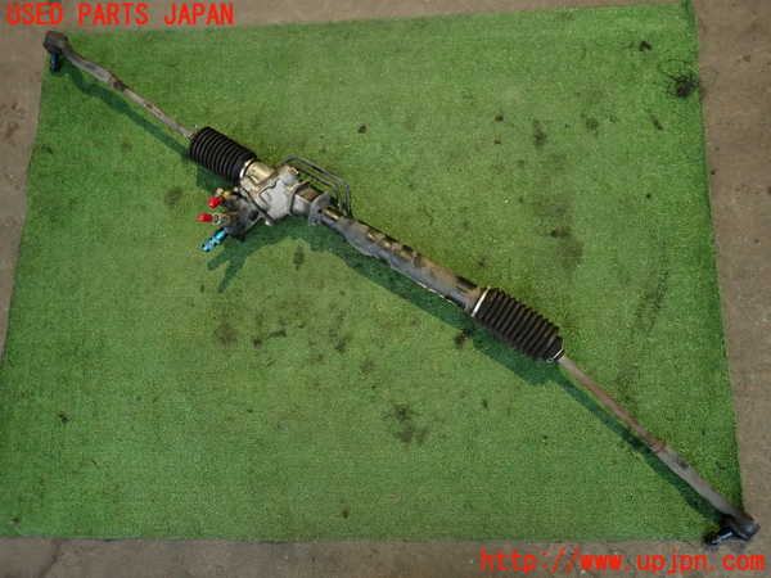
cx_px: 386
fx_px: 557
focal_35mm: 25
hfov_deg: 69.4
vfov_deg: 54.9
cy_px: 289
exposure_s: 1/30
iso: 250
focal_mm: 4.5
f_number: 2
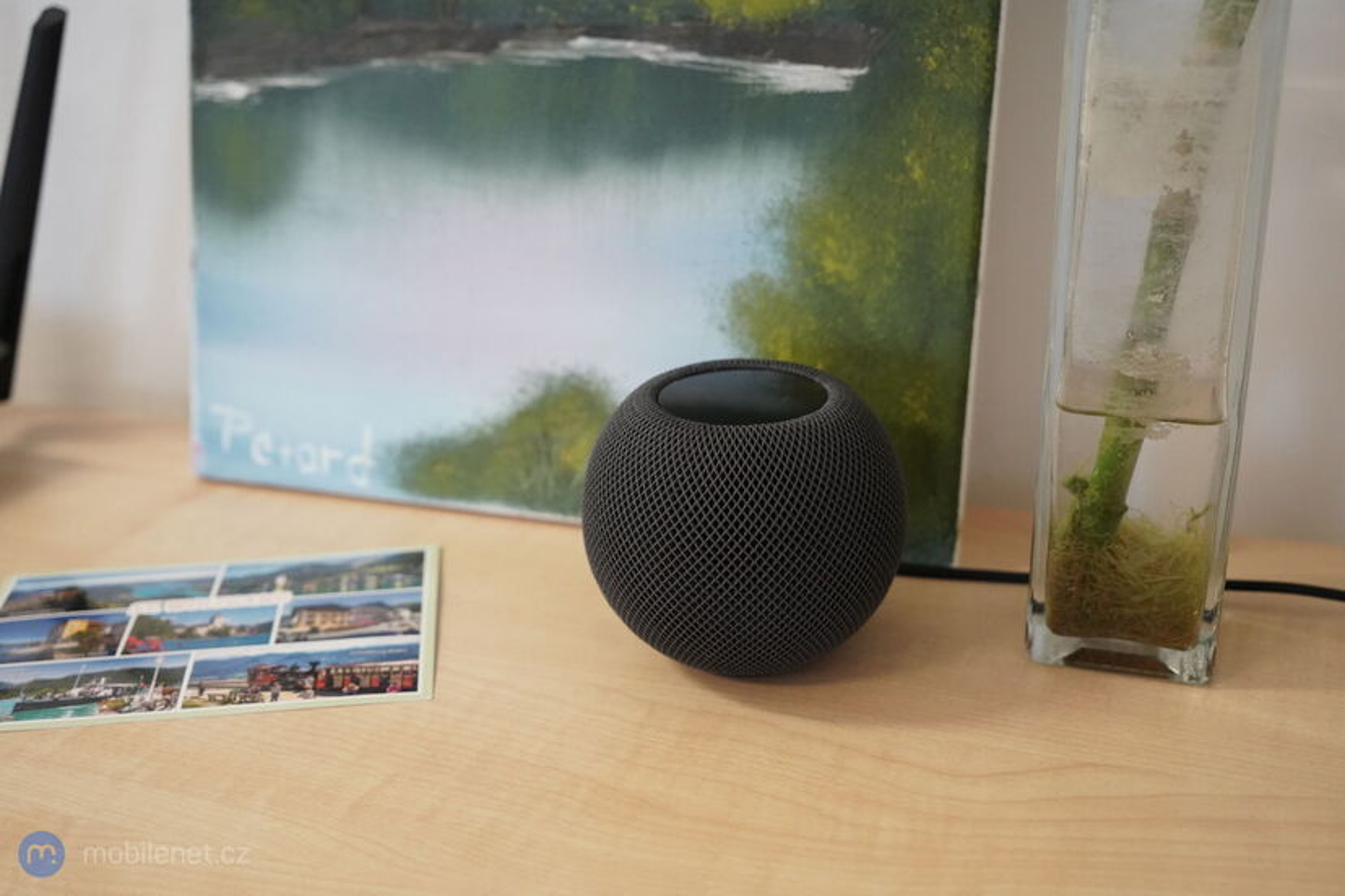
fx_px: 1532
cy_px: 448
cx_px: 672
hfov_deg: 47.4
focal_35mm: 41
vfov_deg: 32.6
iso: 8000
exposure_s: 1/200
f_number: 4
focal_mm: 41
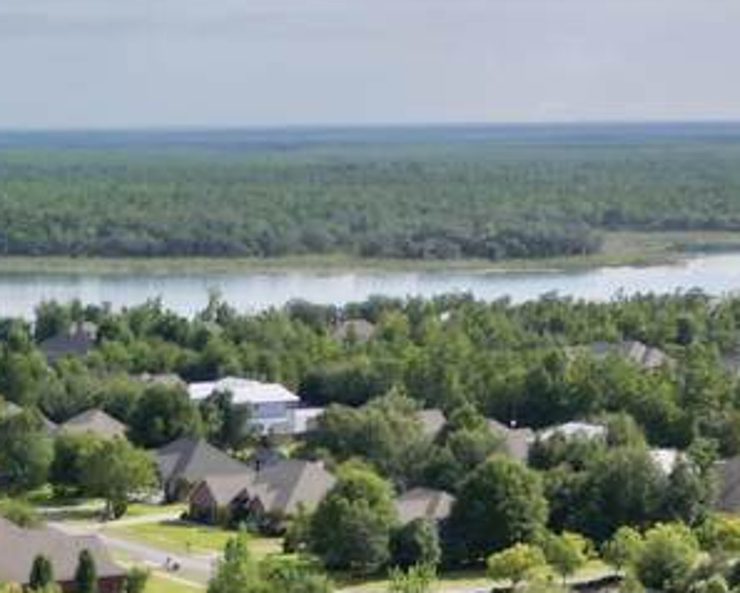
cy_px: 1099
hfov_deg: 17.6
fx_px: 2213
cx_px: -272
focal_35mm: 101
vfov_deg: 13.5
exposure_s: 1/1250
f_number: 1.7
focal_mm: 6.72
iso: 150
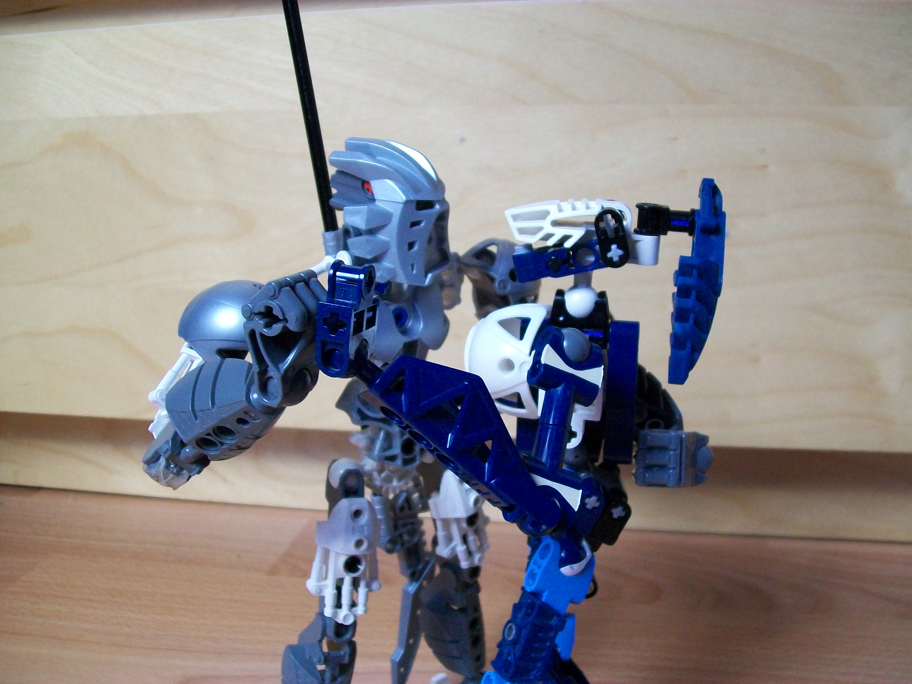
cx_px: 456
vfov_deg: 39.7
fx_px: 948
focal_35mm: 36
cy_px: 342
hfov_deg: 51.4
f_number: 2.7
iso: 160
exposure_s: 1/50
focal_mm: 6
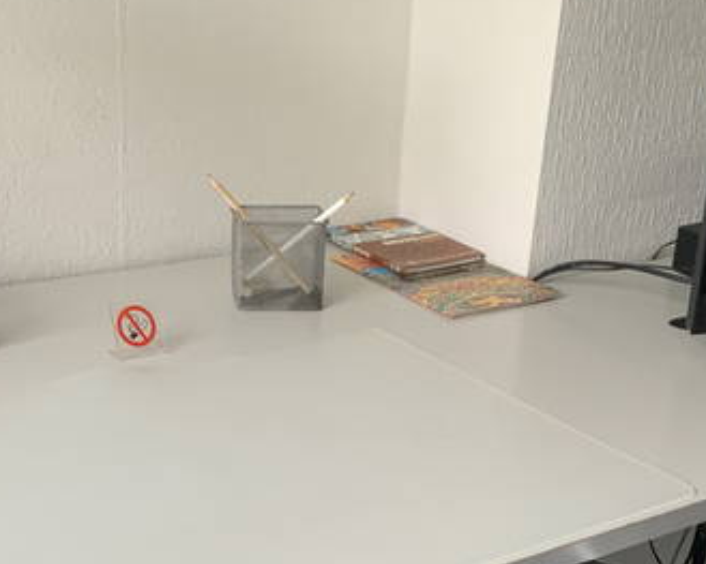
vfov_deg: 22.1
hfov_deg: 27.9
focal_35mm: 68
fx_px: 1420
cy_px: 483
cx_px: 341
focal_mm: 3
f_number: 1.8
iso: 64
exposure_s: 1/80
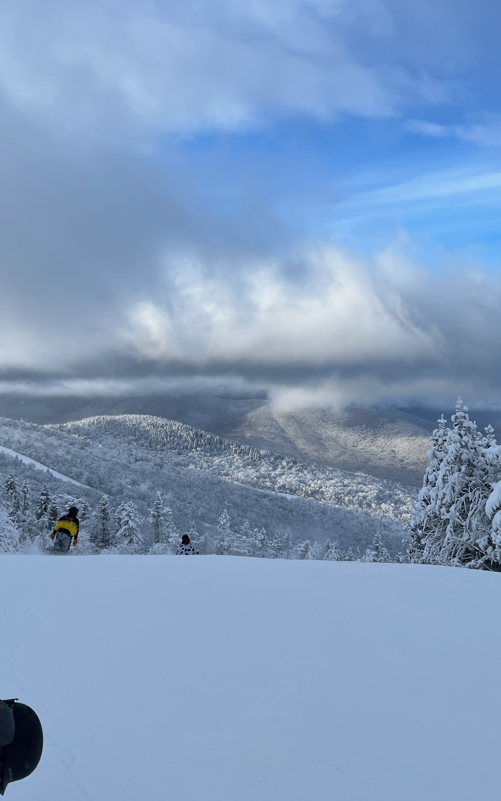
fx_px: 808
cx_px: 265
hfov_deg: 34.4
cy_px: 399
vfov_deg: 52.7
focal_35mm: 37
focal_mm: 5.1
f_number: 1.6
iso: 50
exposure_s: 1/3135
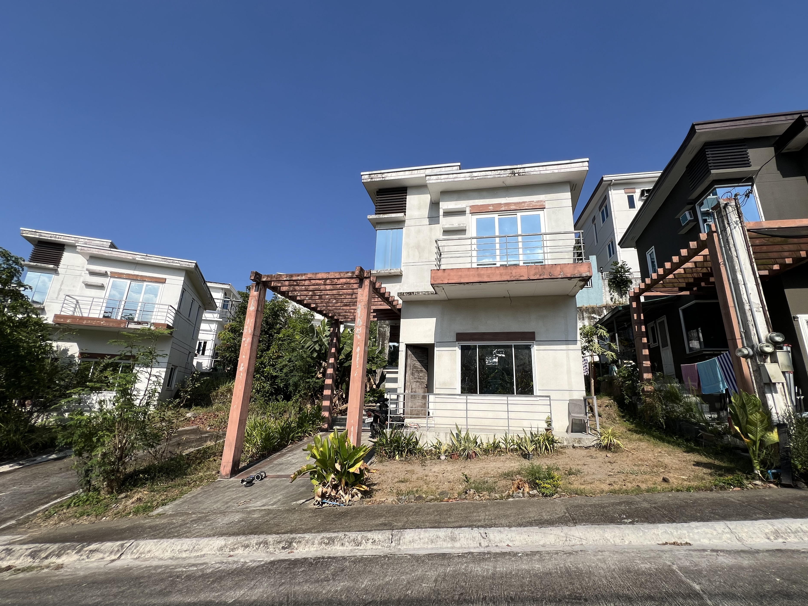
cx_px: 434
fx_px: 327
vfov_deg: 85.7
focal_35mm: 14
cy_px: 302
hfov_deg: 101.9
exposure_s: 1/2273
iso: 32
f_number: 1.8
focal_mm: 1.57
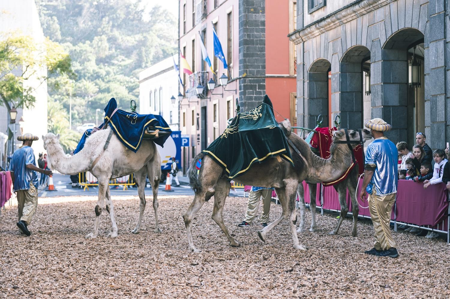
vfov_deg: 19.4
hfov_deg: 28.9
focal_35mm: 70
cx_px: 225
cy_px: 150
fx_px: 874
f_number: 3.2
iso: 160
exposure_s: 1/250
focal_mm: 70
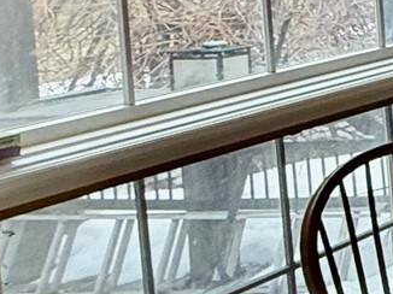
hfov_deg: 11.8
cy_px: -101
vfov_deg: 15.8
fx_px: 998
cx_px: 1157
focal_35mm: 88
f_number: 2.2
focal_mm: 2.22
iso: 400
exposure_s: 1/120
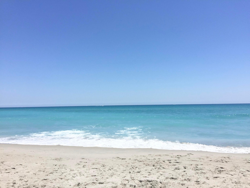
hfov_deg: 61.7
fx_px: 209
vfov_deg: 48.2
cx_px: 125
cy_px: 94
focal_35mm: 29
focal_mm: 4.15
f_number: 2.2
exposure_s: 1/4405
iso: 32
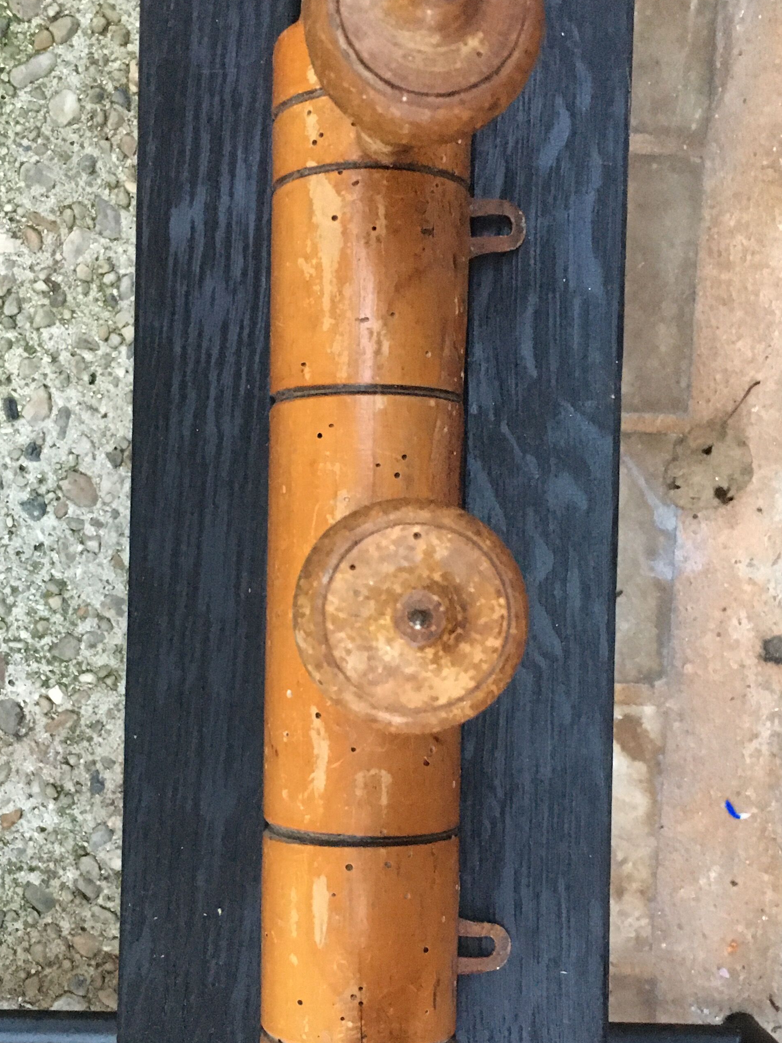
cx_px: 322
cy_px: 625
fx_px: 1386
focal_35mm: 46
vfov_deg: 41.1
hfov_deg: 31.4
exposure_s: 1/17
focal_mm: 4.15
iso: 320
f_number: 2.2
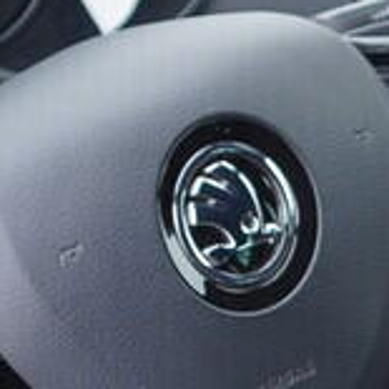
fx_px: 2568
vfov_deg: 8.7
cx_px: 75
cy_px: 162
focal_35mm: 202
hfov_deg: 8.6
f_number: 2.8
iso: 250
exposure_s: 1/40
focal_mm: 24
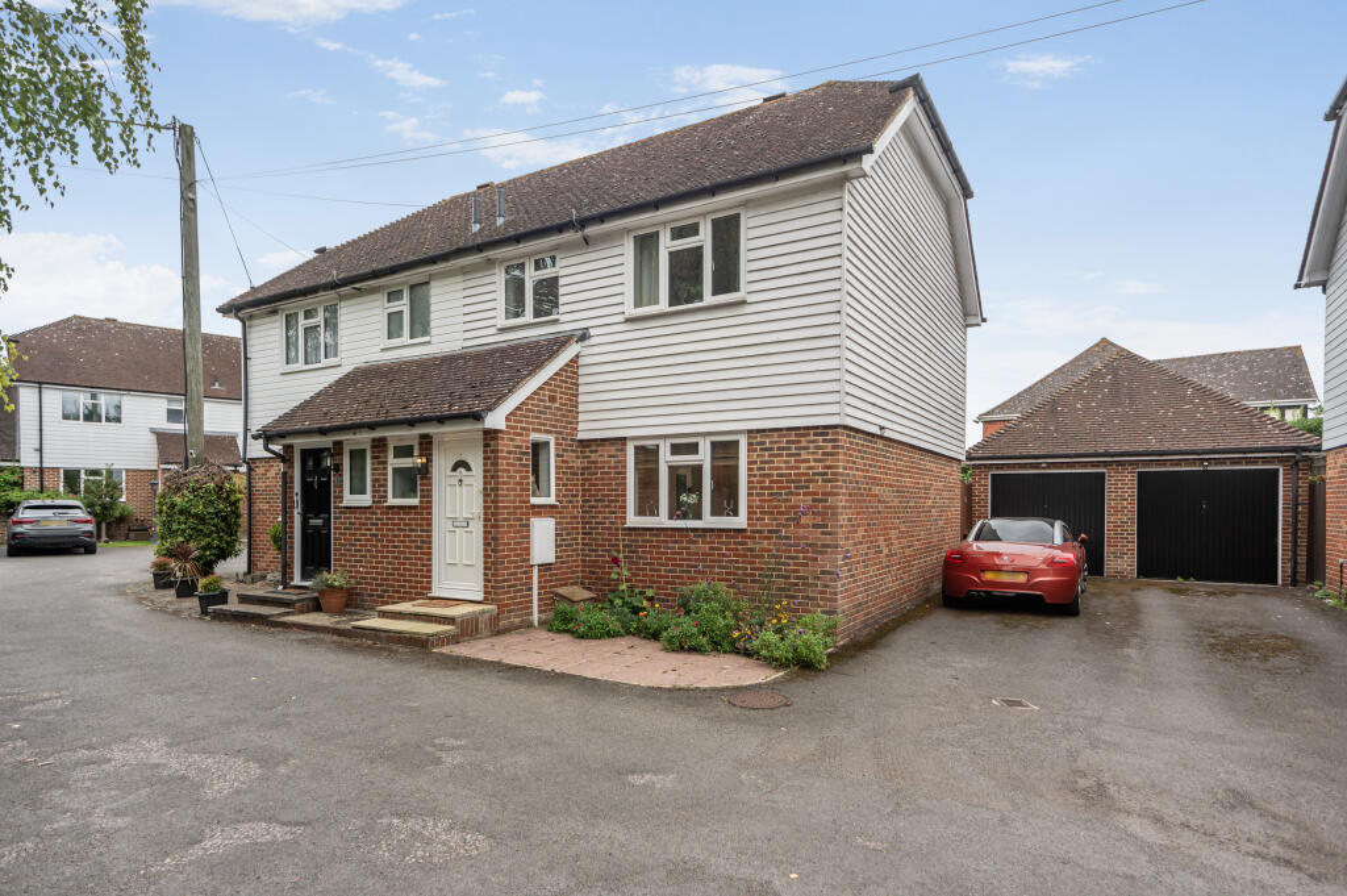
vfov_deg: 64.5
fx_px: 710
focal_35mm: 19
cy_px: 448
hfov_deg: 87.0
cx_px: 674
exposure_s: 1/320
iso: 400
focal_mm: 19
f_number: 7.1
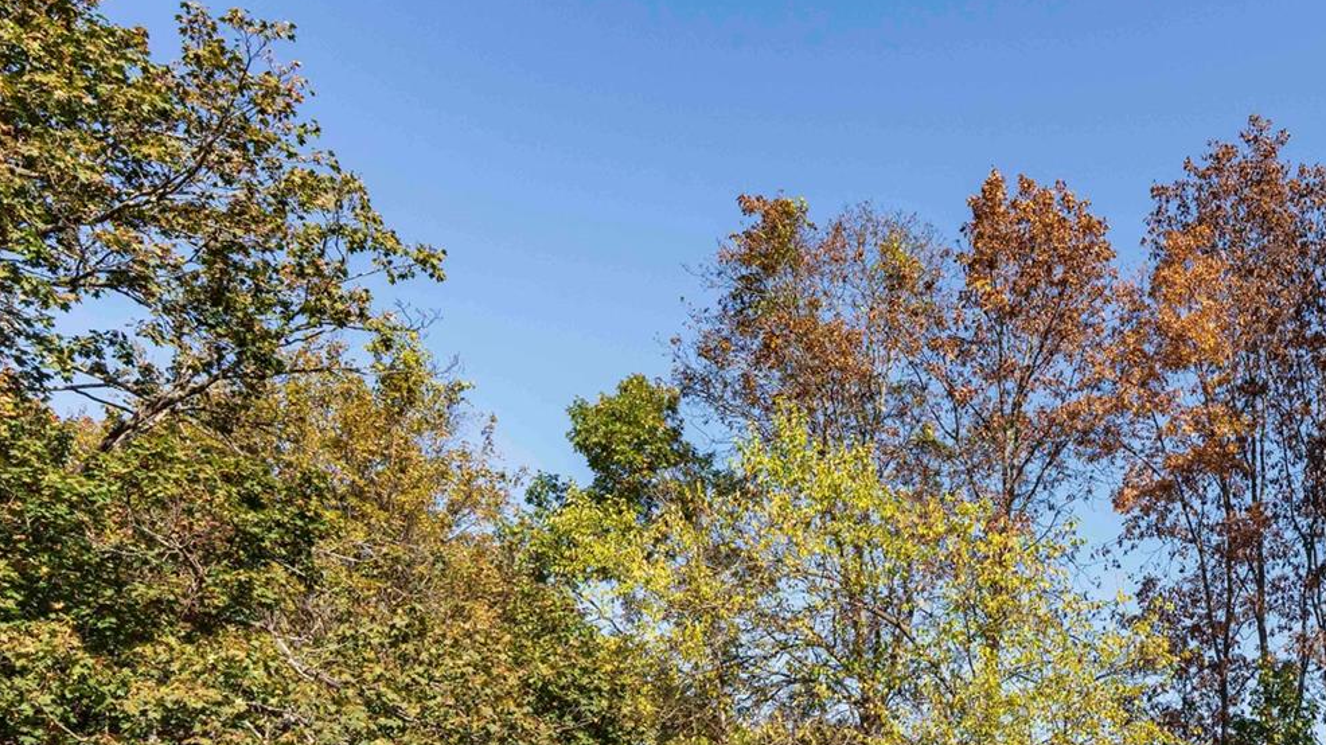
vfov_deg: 29.2
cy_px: 795
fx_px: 1301
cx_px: 1095
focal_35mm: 37
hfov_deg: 50.2
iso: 400
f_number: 9
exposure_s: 1/500
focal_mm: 17
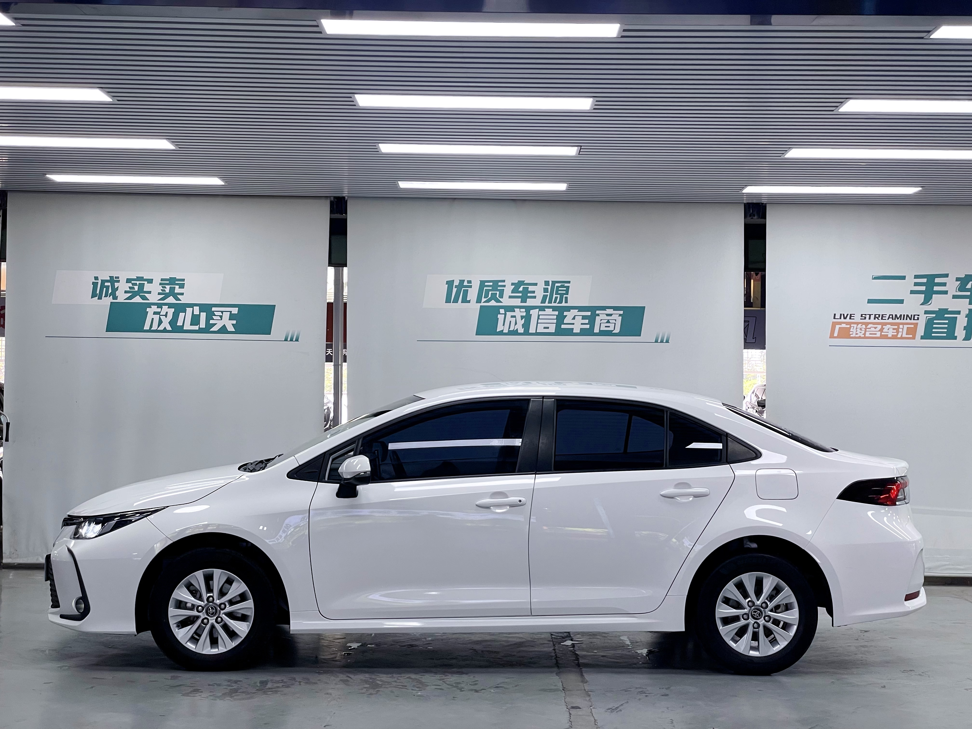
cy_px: 364
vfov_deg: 28.0
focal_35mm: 52
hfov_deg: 36.8
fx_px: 1460
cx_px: 486
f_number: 2
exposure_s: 1/100
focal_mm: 6
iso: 80
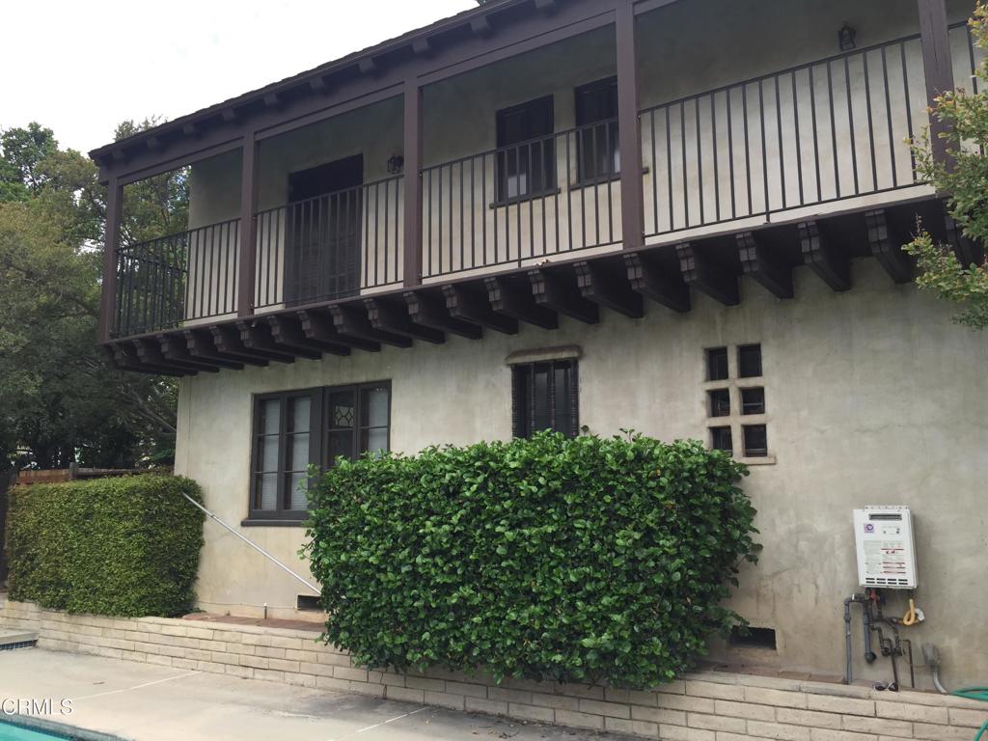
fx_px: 828
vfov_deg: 48.2
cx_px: 494
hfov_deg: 61.7
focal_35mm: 29
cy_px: 370
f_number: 2.2
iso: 32
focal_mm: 4.15
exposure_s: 1/373
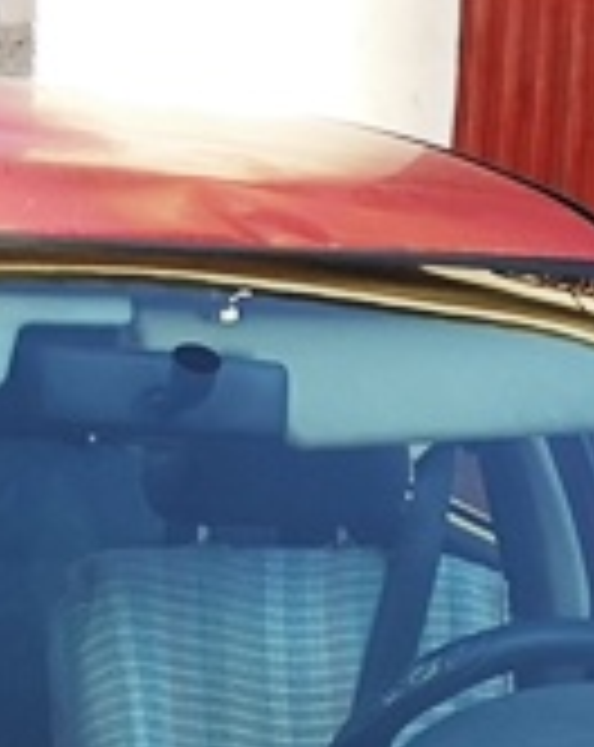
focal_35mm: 163
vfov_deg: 11.2
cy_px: 1274
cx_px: 562
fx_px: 3595
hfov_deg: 9.4
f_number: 1.8
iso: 50
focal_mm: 5.58
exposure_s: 1/623
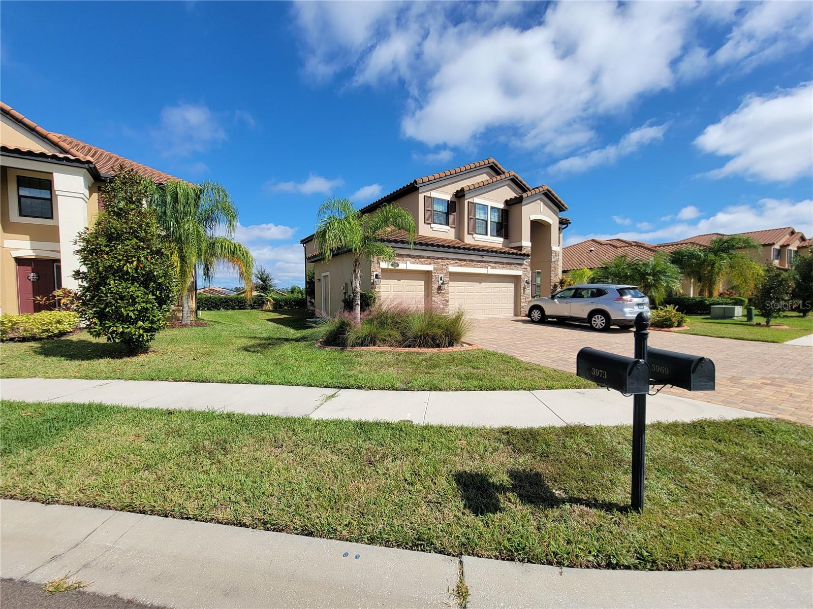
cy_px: 304
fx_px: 305
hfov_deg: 106.2
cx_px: 406
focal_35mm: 13
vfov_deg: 89.9
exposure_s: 1/2289
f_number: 2.2
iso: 50
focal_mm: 2.2
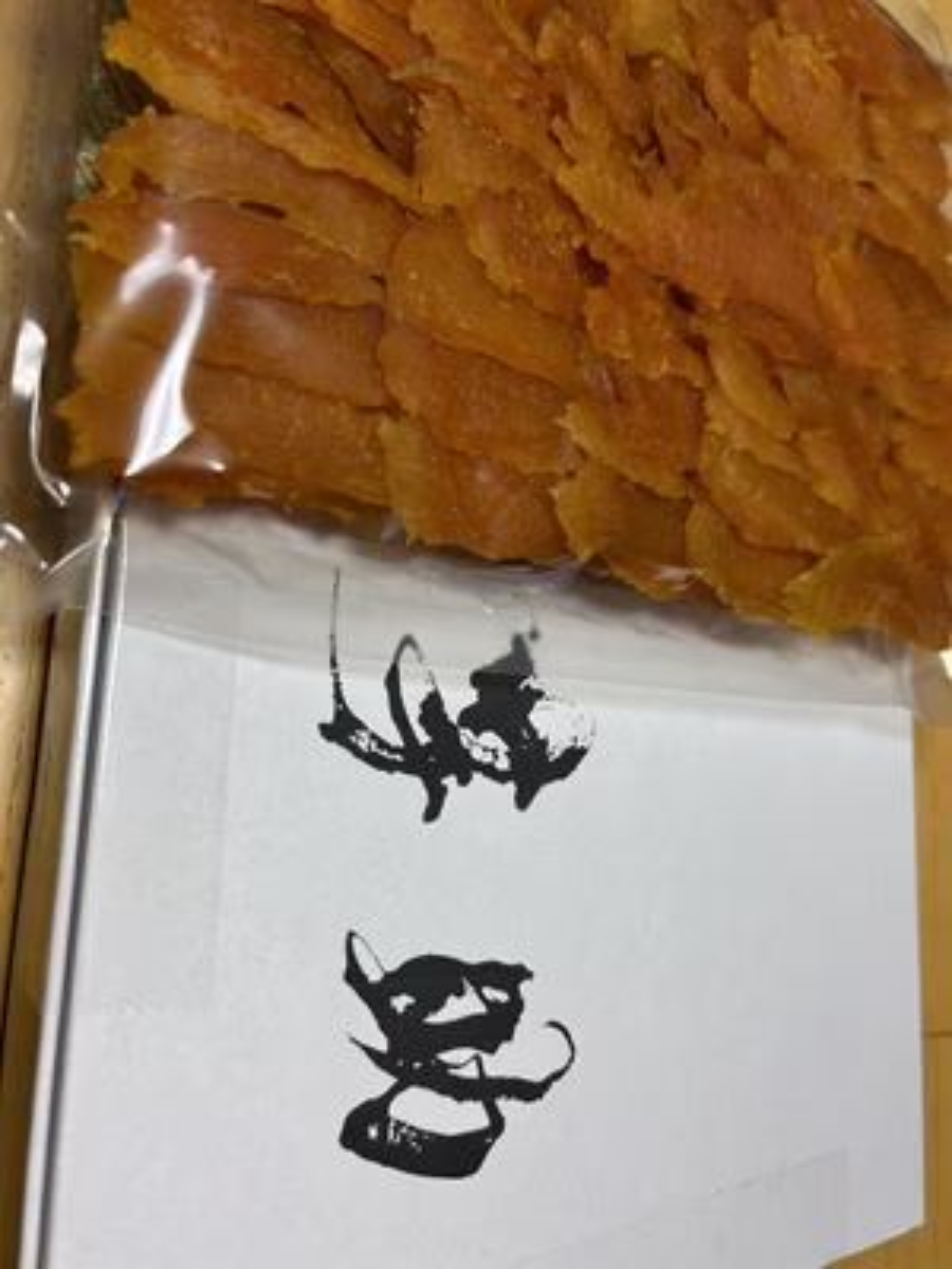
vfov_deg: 67.3
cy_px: 634
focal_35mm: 26
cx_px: 476
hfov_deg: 53.1
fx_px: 953
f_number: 1.5
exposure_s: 1/120
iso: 100
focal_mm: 5.7
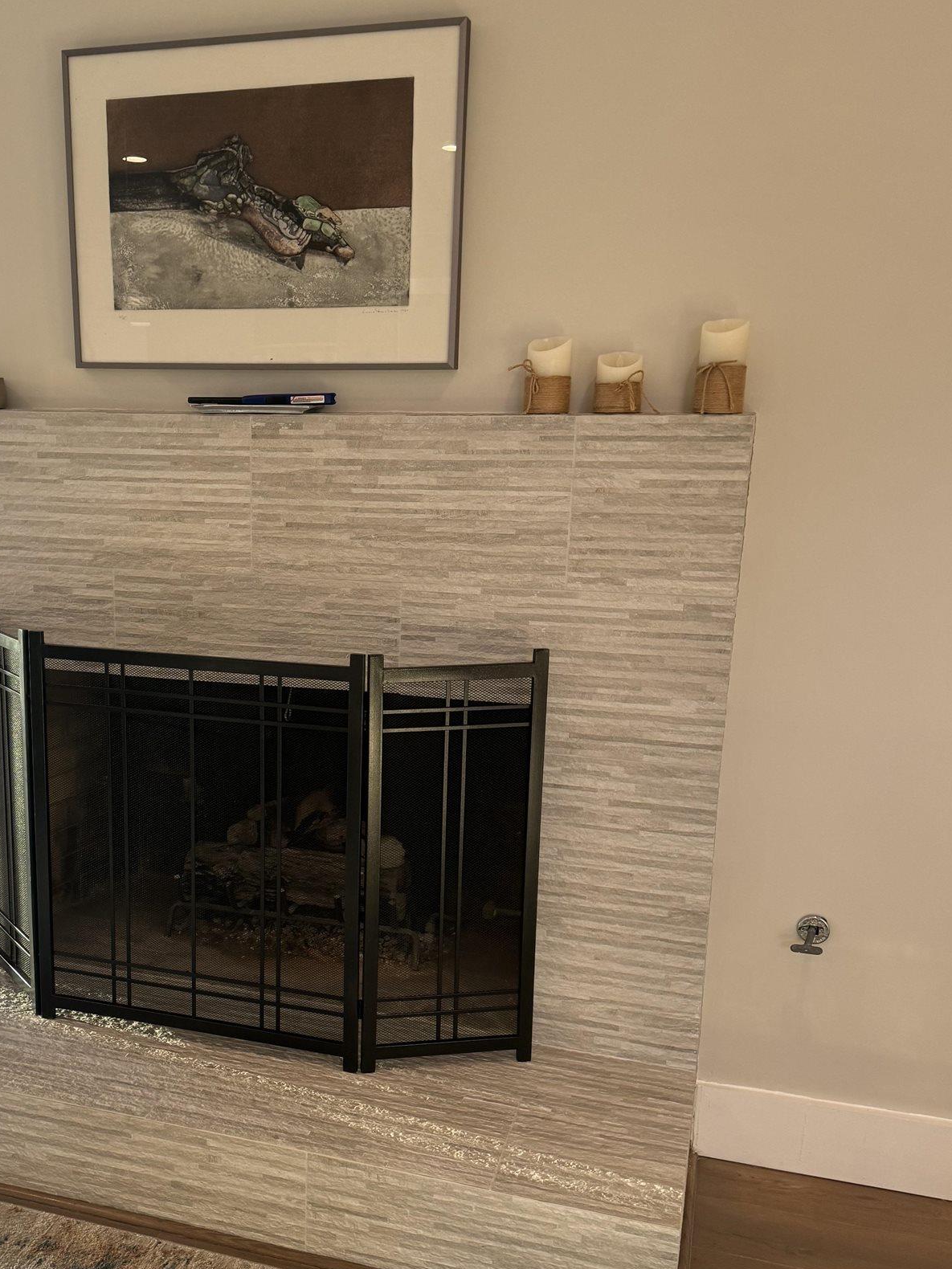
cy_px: 719
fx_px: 1283
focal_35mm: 35
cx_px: 275
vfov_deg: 52.5
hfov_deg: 39.9
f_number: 1.78
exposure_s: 1/60
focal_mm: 6.76
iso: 125
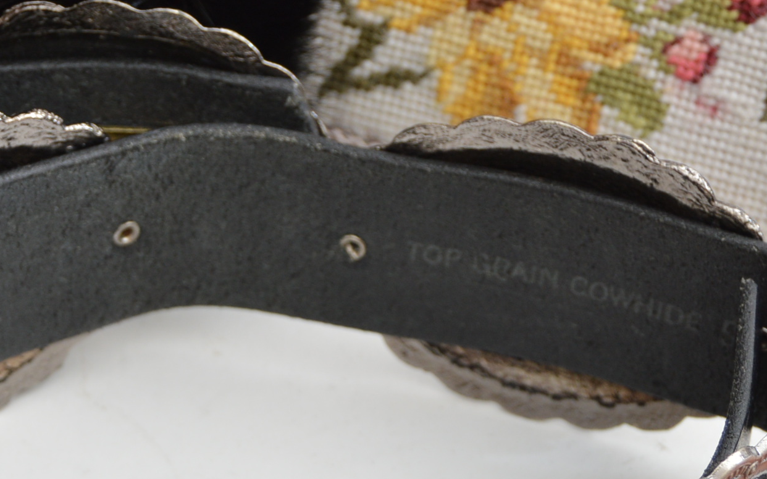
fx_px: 3093
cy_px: 498
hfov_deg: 14.1
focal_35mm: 148
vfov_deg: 8.8
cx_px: 146
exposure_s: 1/200
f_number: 5
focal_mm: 40
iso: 200
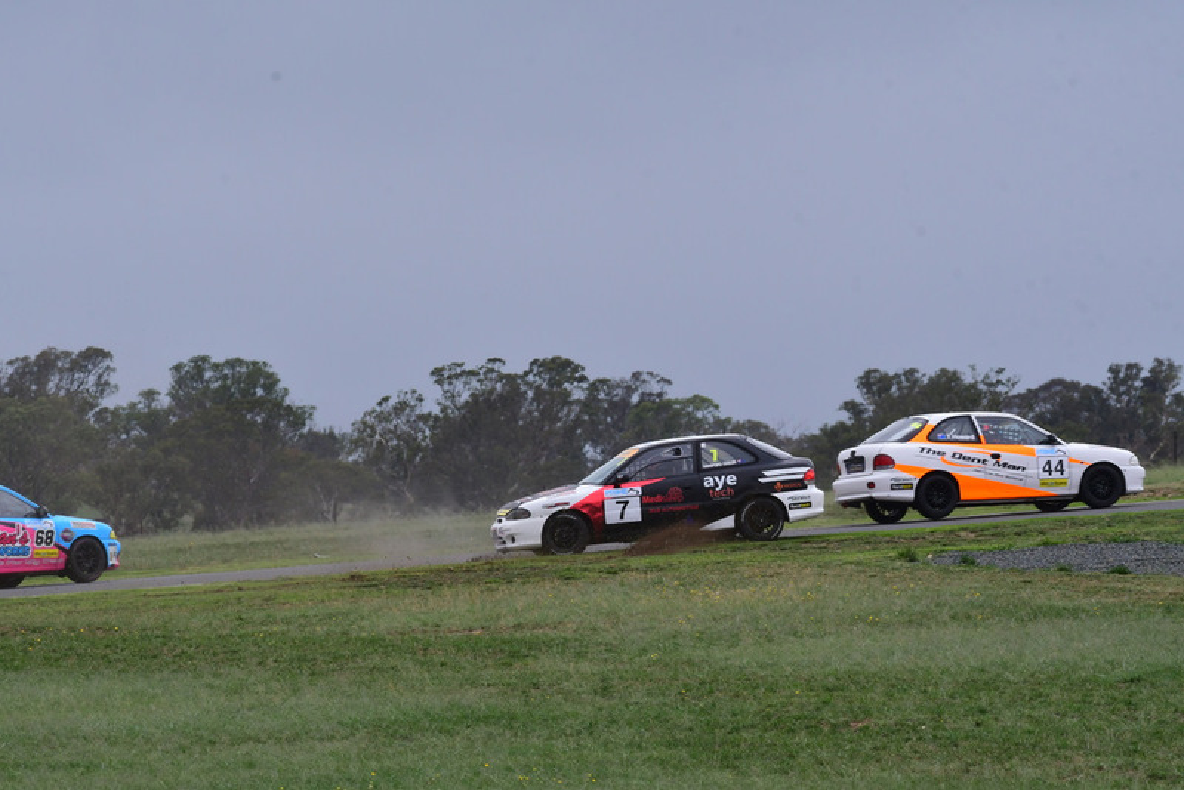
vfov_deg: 2.9
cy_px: 395
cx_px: 592
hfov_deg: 4.3
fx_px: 15792
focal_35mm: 480
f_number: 13
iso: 640
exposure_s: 1/640
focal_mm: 320
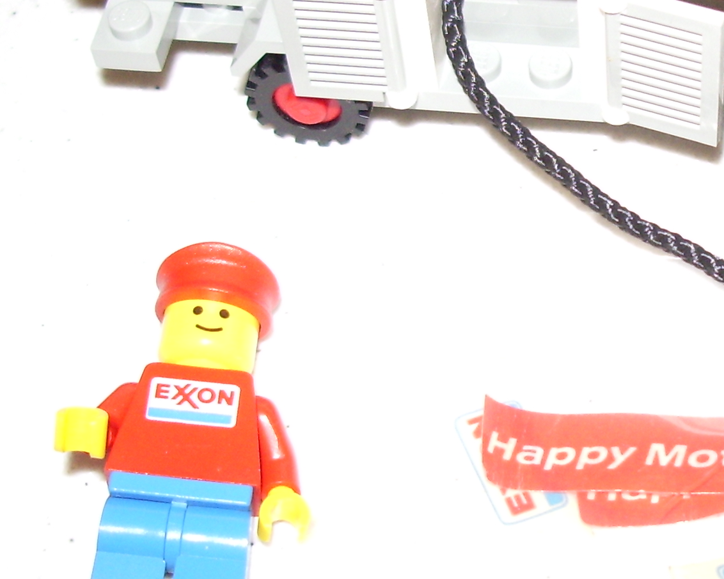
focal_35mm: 85
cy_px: 253
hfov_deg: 21.9
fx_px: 1821
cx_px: 674
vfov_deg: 18.1
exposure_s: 1/40
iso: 160
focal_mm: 5.8
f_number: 2.6
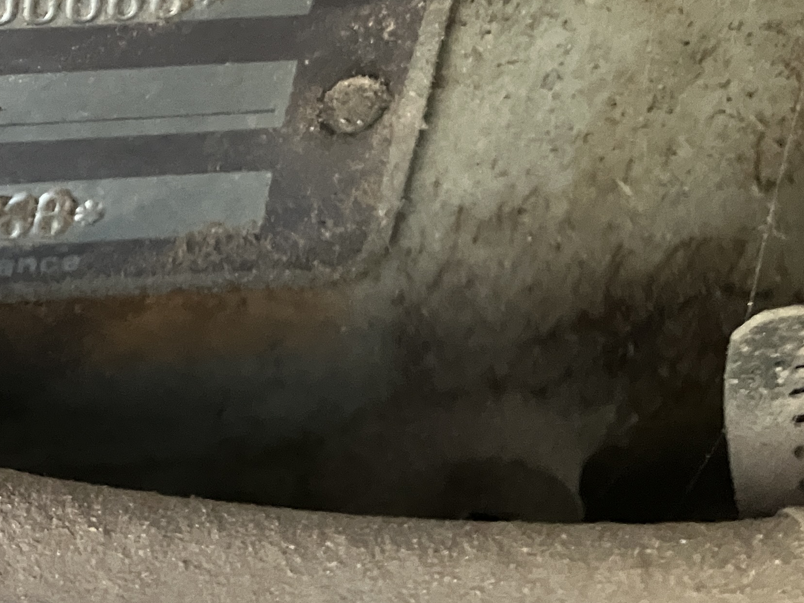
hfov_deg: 25.8
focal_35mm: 68
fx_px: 1579
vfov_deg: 21.2
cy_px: 79
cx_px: -139
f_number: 1.8
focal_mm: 3.99
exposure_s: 1/21
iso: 640
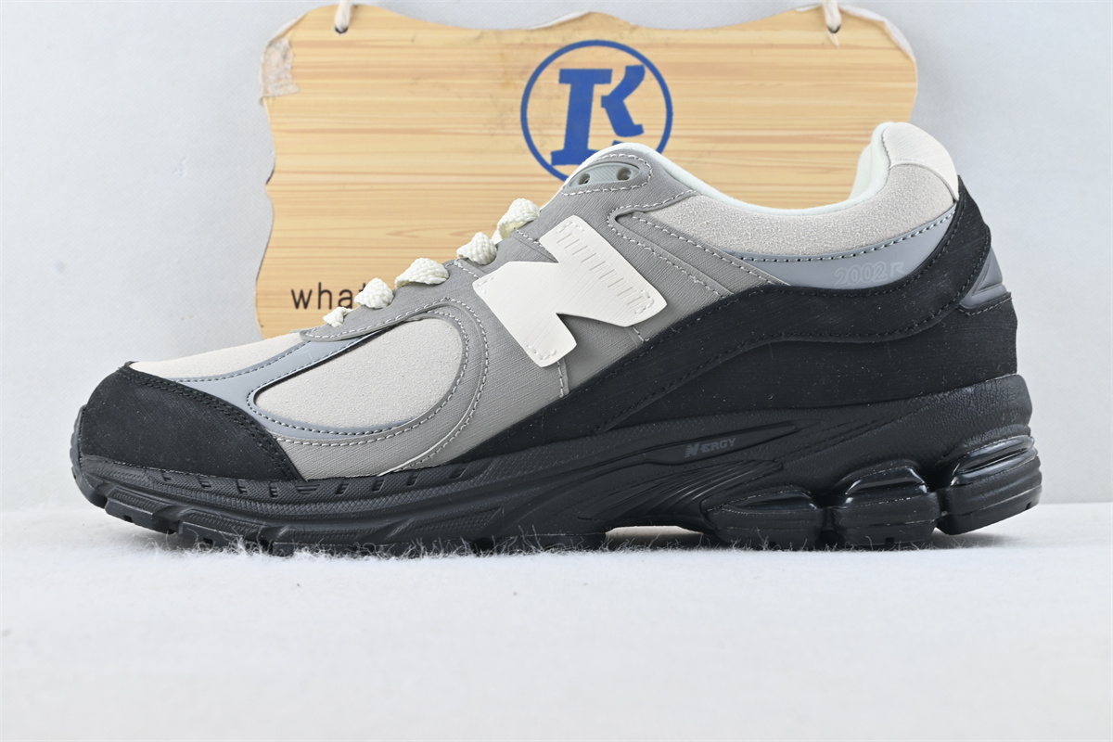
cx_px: 556
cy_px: 371
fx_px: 1391
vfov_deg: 29.9
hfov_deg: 43.6
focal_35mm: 45
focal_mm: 30
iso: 100
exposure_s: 1/10
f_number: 10
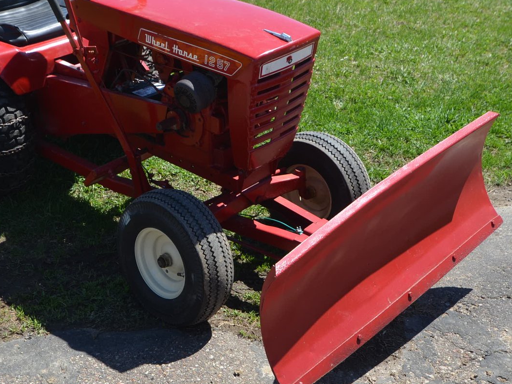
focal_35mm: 56
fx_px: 828
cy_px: 177
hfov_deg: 34.0
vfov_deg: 26.1
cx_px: 170
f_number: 8
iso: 160
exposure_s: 1/250
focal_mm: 24
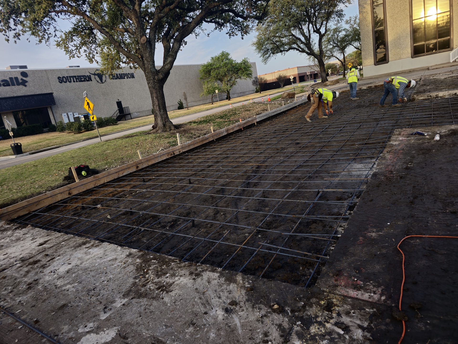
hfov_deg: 73.9
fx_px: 304
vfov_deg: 58.9
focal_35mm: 23
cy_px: 172
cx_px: 229
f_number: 1.7
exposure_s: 1/258
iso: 20
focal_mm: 6.3
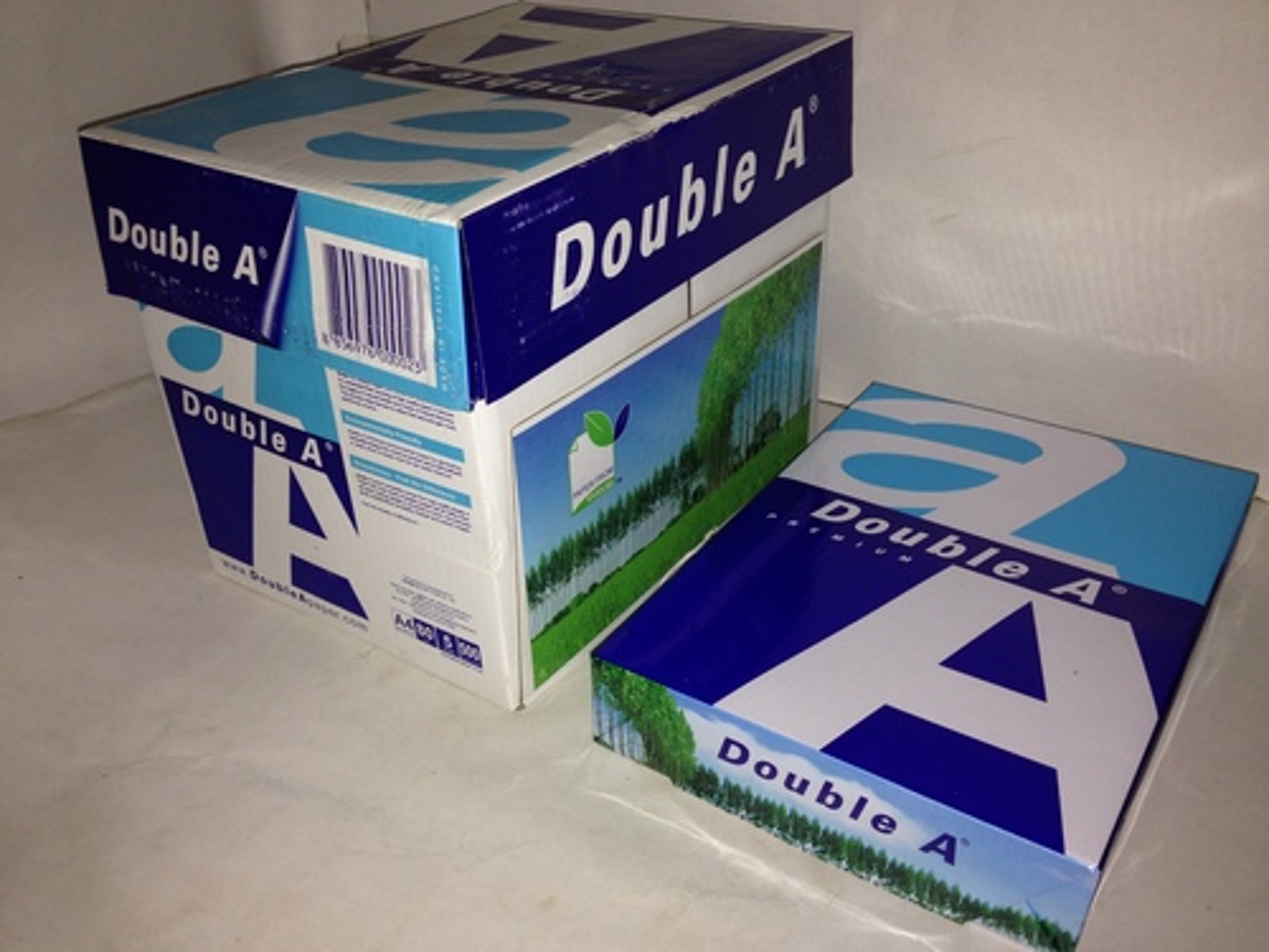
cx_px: 634
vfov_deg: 42.9
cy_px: 476
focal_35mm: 33
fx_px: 1210
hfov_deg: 55.4
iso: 50
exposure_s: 1/16
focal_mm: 4.12
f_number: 2.4
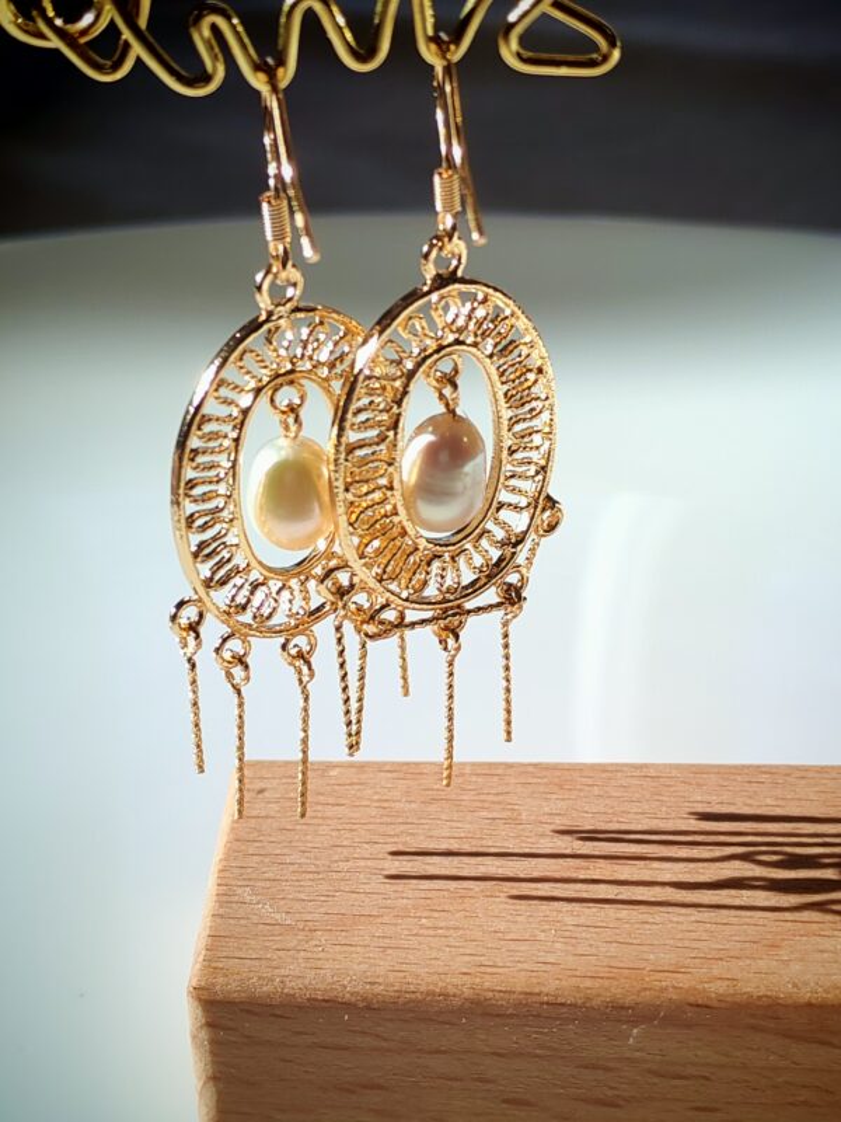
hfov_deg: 21.6
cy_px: 561
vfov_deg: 28.6
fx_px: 2203
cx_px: 420
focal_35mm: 68
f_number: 1.95
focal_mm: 5.52
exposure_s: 1/450
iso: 50
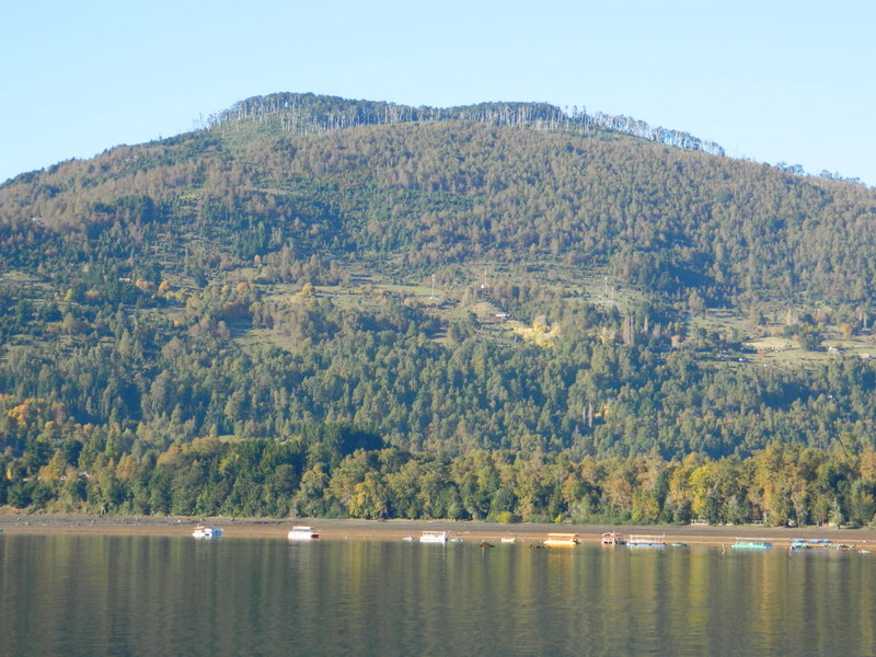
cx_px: 438
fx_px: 2607
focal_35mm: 103
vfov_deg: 14.4
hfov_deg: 19.1
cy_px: 328
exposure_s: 1/200
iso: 80
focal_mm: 18.6
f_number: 4.5
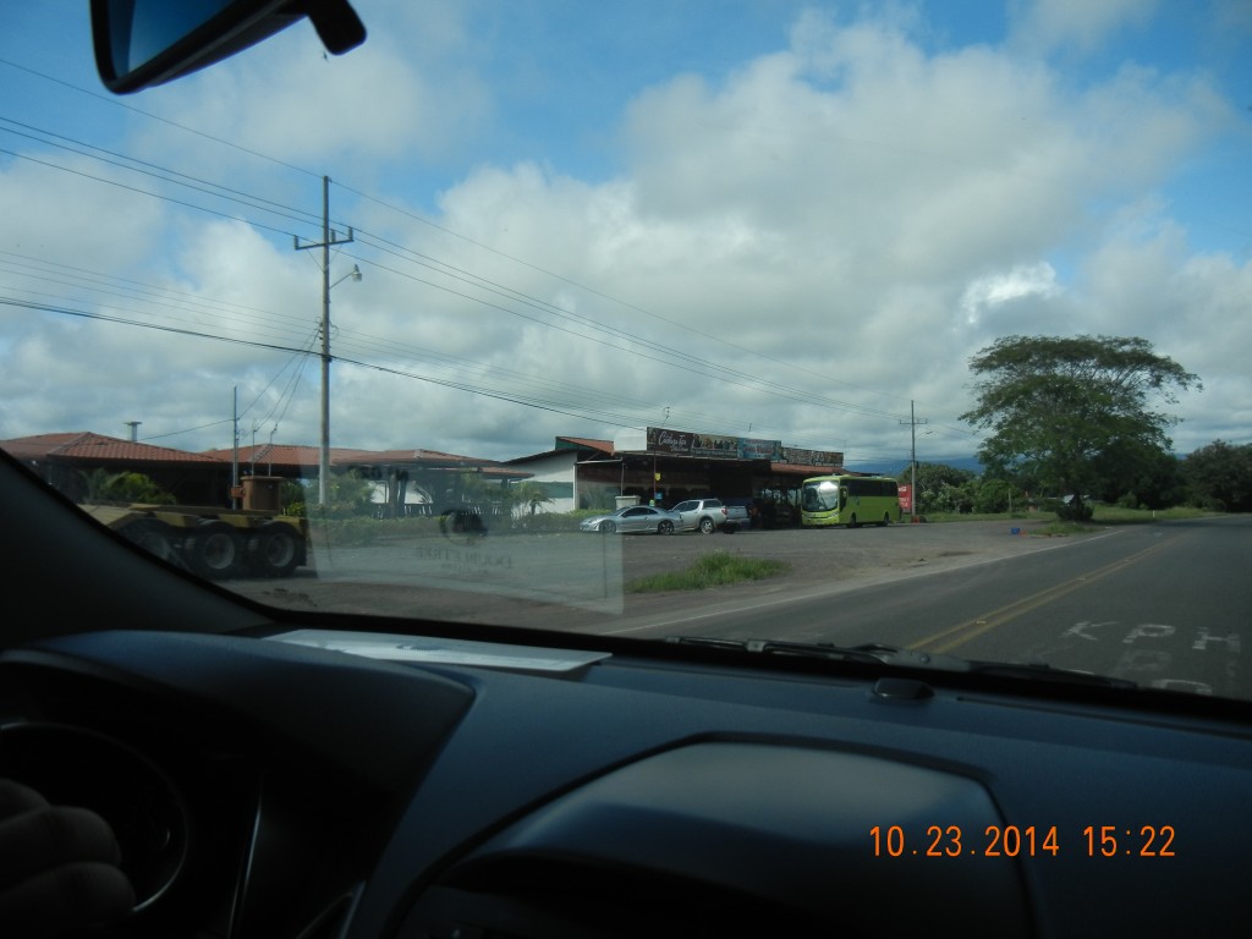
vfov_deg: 46.8
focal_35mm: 30
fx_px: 1085
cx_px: 626
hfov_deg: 60.0
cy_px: 470
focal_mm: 5.4
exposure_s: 1/430
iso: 160
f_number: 7
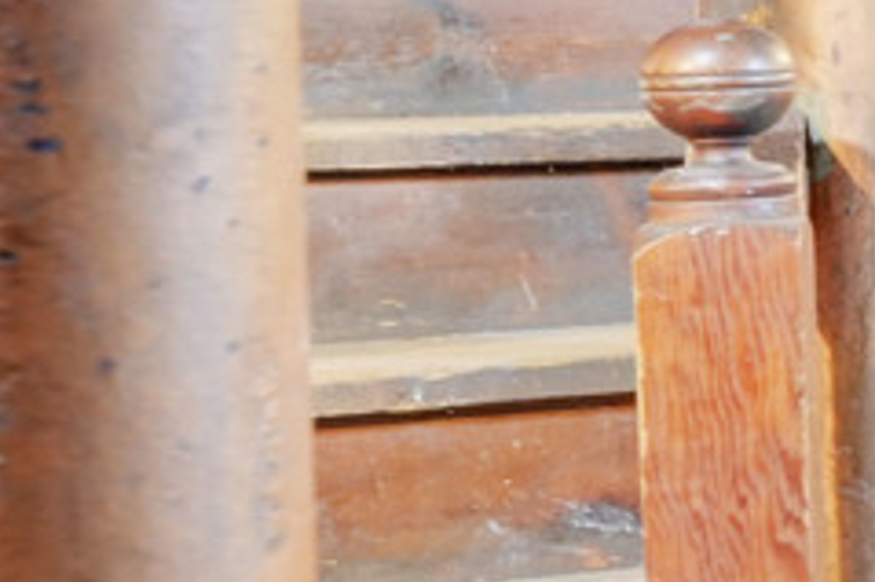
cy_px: 26
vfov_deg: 14.2
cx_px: 2751
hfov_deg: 10.9
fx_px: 2307
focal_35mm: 95
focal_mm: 14
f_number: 8
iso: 400
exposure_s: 1/2.5
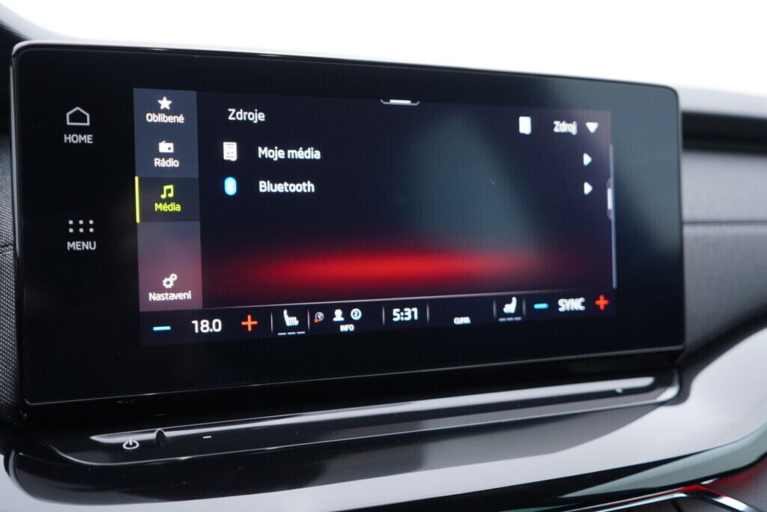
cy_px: 256
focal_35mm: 36
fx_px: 767
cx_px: 384
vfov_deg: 36.9
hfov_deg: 53.1
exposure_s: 1/40
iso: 200
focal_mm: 24
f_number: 2.8
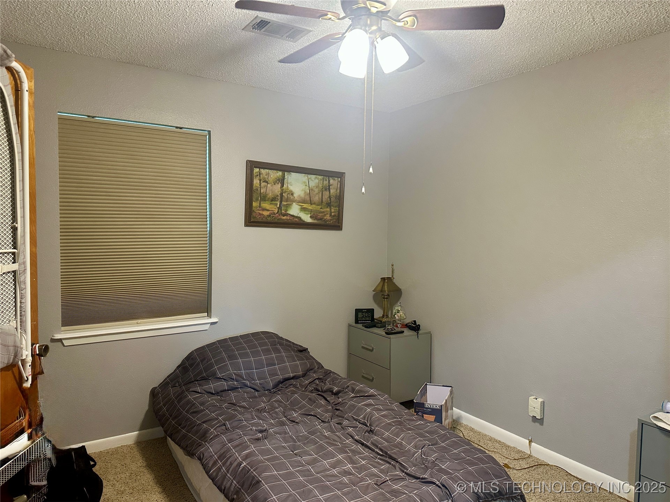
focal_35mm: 24
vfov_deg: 56.8
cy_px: 251
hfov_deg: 71.6
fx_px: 465
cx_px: 335
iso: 320
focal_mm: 6.86
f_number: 1.78
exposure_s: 1/60
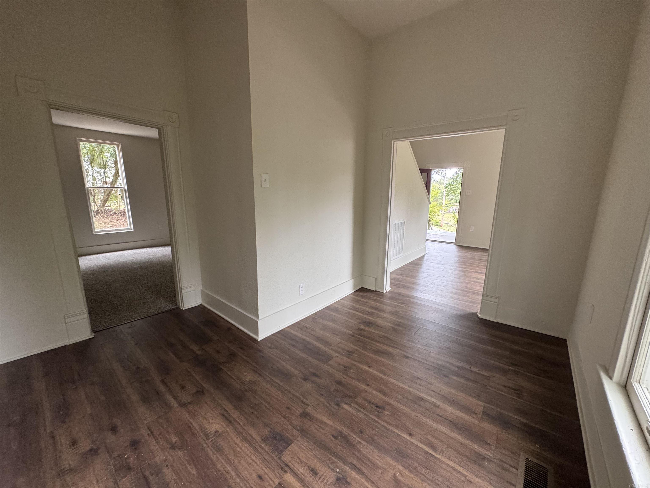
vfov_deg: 85.7
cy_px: 244
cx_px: 325
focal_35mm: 14
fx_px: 263
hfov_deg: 102.1
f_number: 2.2
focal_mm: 2.22
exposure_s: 1/97
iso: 320
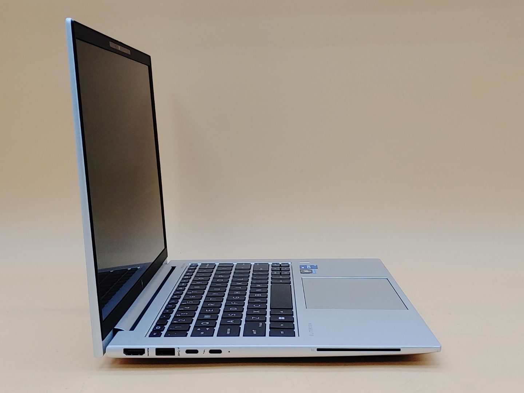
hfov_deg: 38.9
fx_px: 742
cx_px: 262
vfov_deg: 29.7
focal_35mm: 49
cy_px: 196
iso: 50
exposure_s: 1/120
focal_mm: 4.36
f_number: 1.8
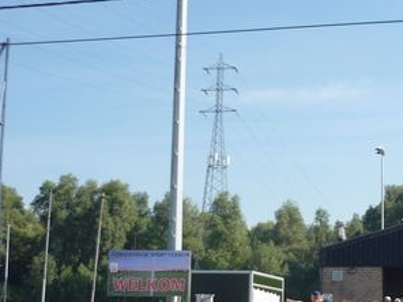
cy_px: 195
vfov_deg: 21.9
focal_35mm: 67
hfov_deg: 28.1
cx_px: 350
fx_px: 780
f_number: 8
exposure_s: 1/125
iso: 100
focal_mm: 5.5
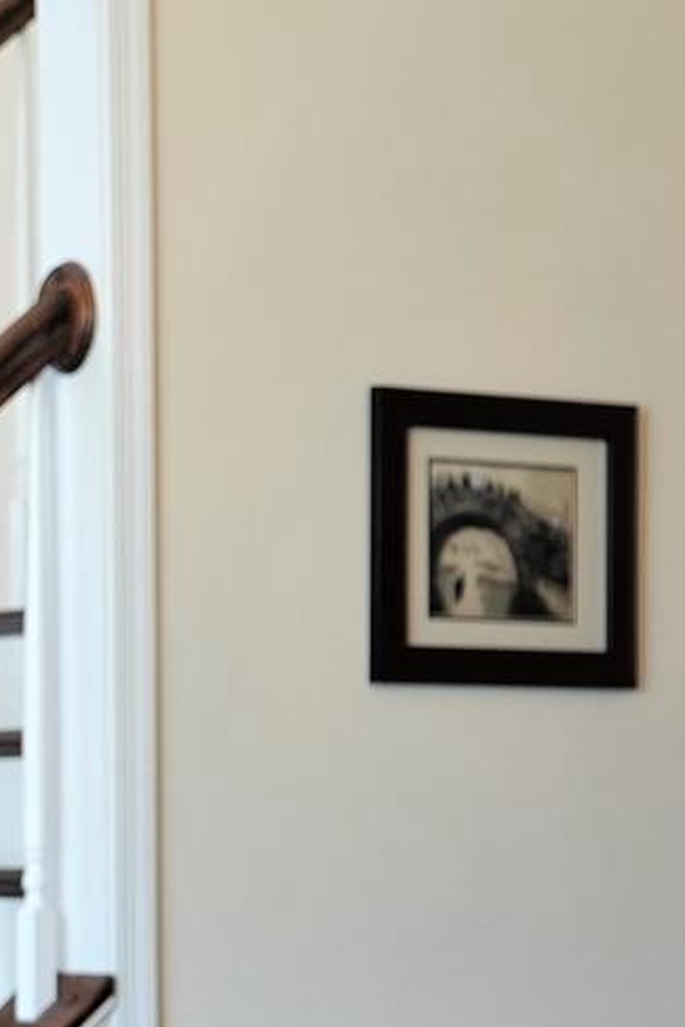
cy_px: 764
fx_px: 3479
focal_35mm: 122
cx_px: -514
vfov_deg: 16.7
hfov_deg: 10.6
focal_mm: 10.8
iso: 100
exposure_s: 1/30
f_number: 2.8
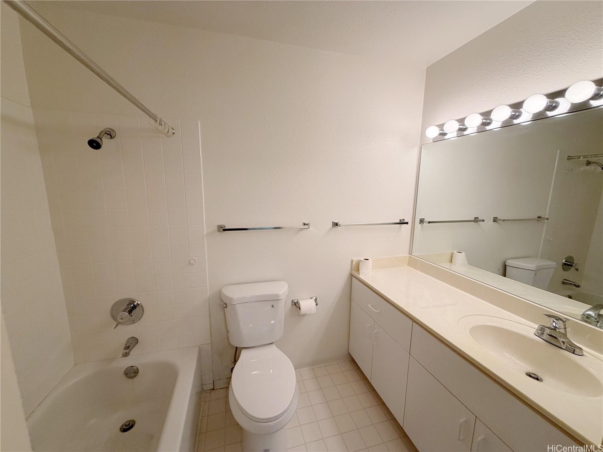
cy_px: 226
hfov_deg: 102.1
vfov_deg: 85.7
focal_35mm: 14
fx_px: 244
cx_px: 302
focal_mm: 2.22
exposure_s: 1/120
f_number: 2.2
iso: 100
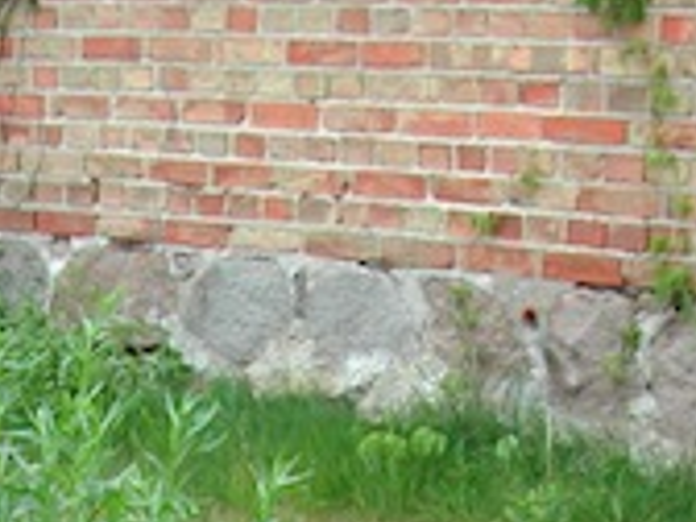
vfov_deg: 9.8
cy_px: 882
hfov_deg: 13.5
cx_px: 116
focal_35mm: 145
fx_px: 2915
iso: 100
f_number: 2.8
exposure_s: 1/31.3
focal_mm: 8
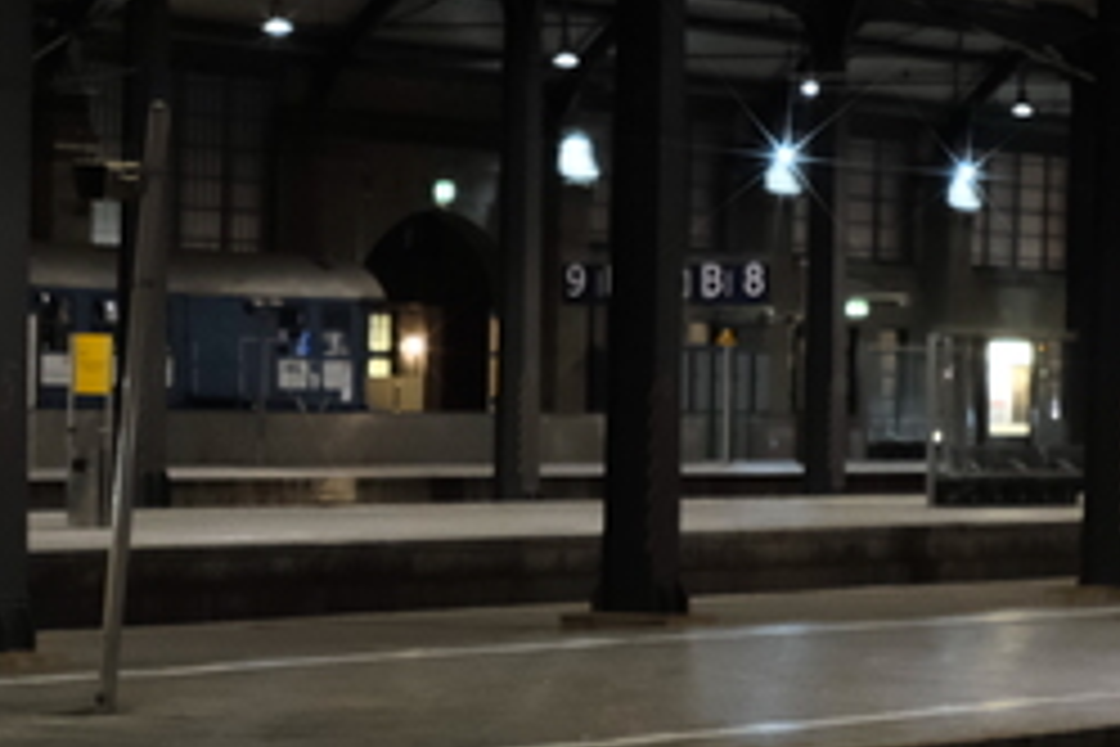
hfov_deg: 11.9
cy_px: 385
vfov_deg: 7.9
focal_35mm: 173
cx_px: 535
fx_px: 5382
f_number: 4.5
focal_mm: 28
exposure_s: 1/20
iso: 3200
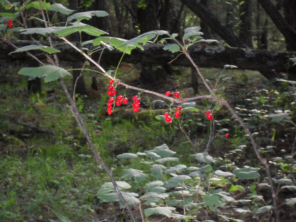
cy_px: 111
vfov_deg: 14.1
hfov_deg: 18.7
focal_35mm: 105
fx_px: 898
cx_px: 148
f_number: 5.8
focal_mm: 18.9
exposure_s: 1/60
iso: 400
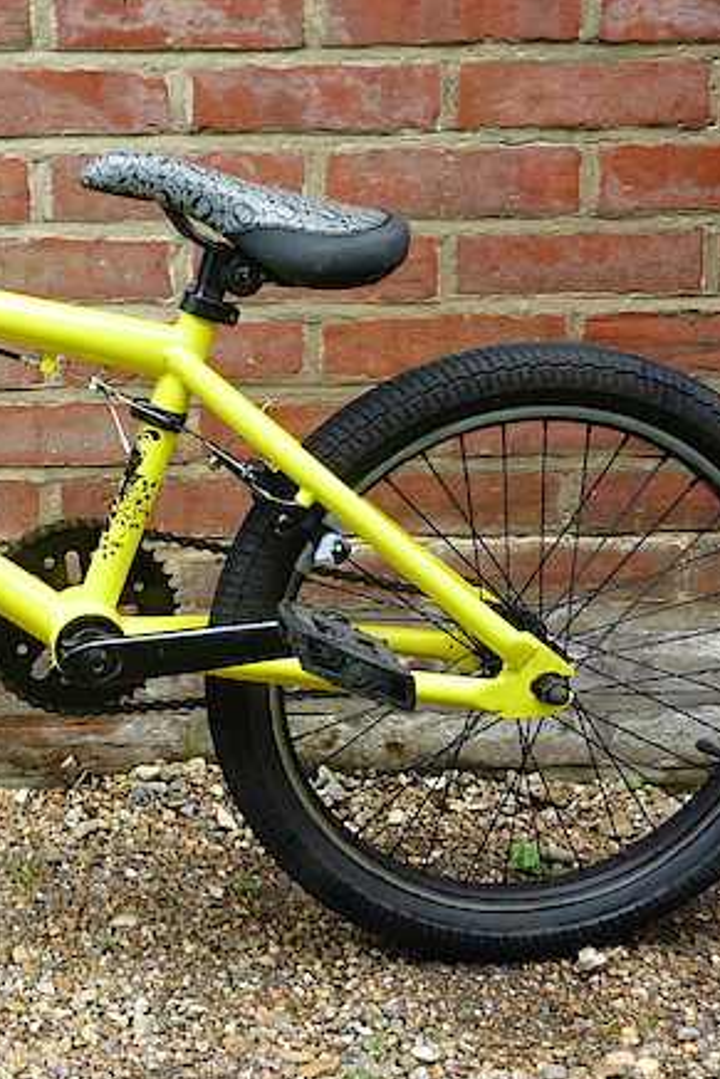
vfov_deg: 31.8
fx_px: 1888
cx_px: -15
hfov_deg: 20.8
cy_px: 463
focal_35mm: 63
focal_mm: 5.5
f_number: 2.8
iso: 100
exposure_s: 1/80
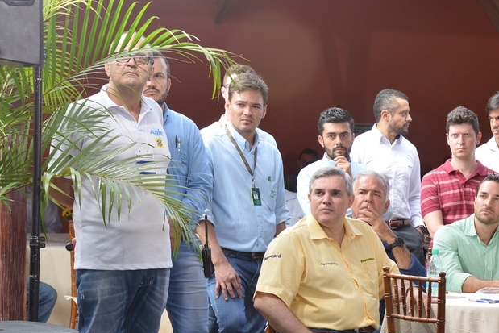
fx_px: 1775
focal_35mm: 128
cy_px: 252
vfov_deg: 10.7
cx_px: 476
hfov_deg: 15.8
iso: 800
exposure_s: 1/160
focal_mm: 66
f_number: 6.3
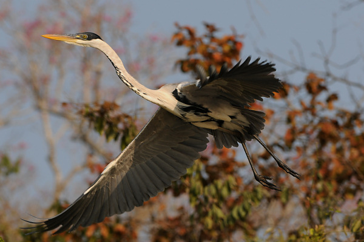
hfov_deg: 5.7
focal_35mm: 360
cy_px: 121
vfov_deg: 3.8
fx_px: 3640
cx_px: 182
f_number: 5.6
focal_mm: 240
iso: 200
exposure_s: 1/1000
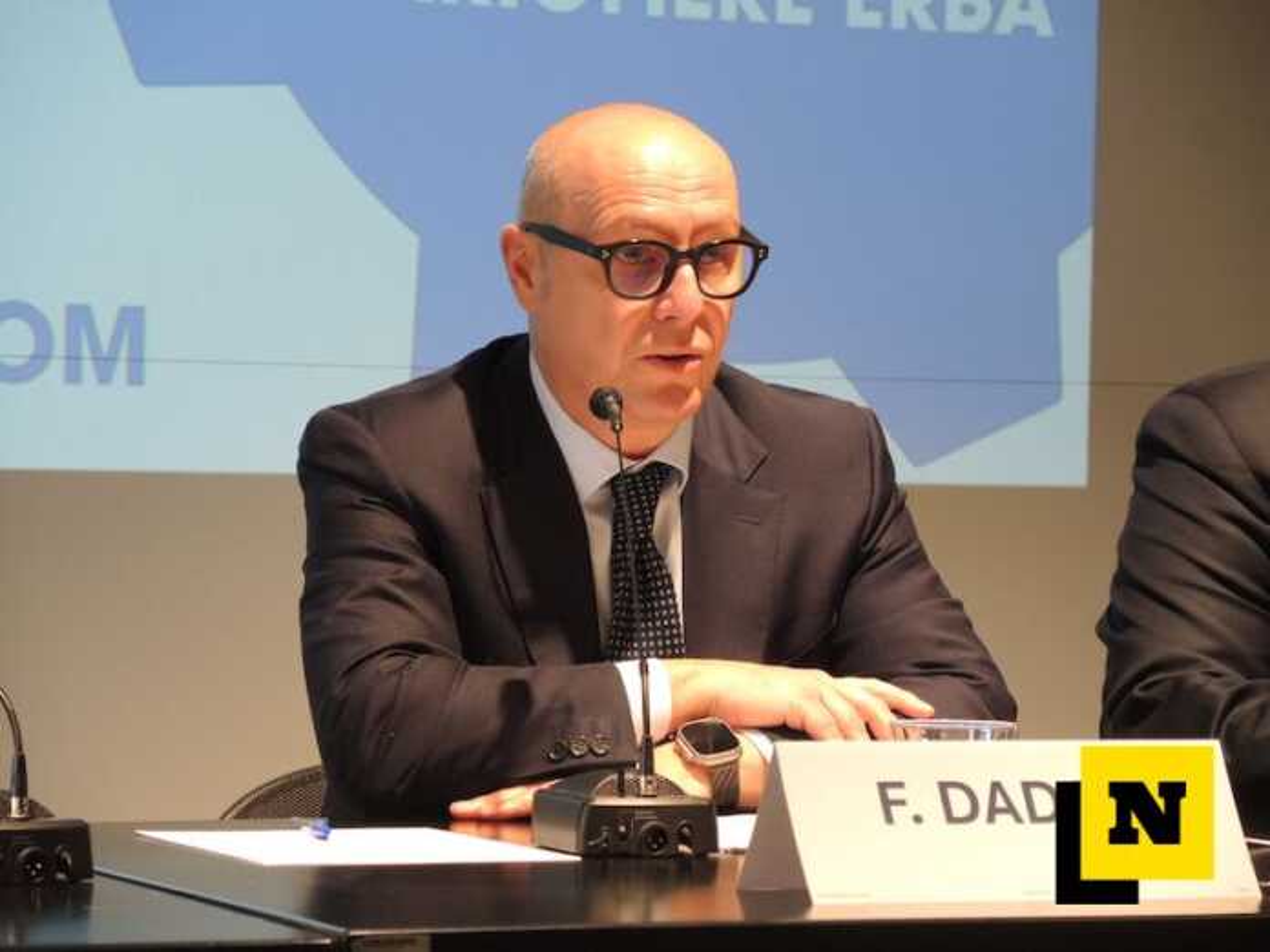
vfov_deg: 11.0
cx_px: 635
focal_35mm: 135
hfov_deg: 14.6
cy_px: 476
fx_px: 4953
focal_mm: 28.4
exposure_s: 1/40
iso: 400
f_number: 3.5
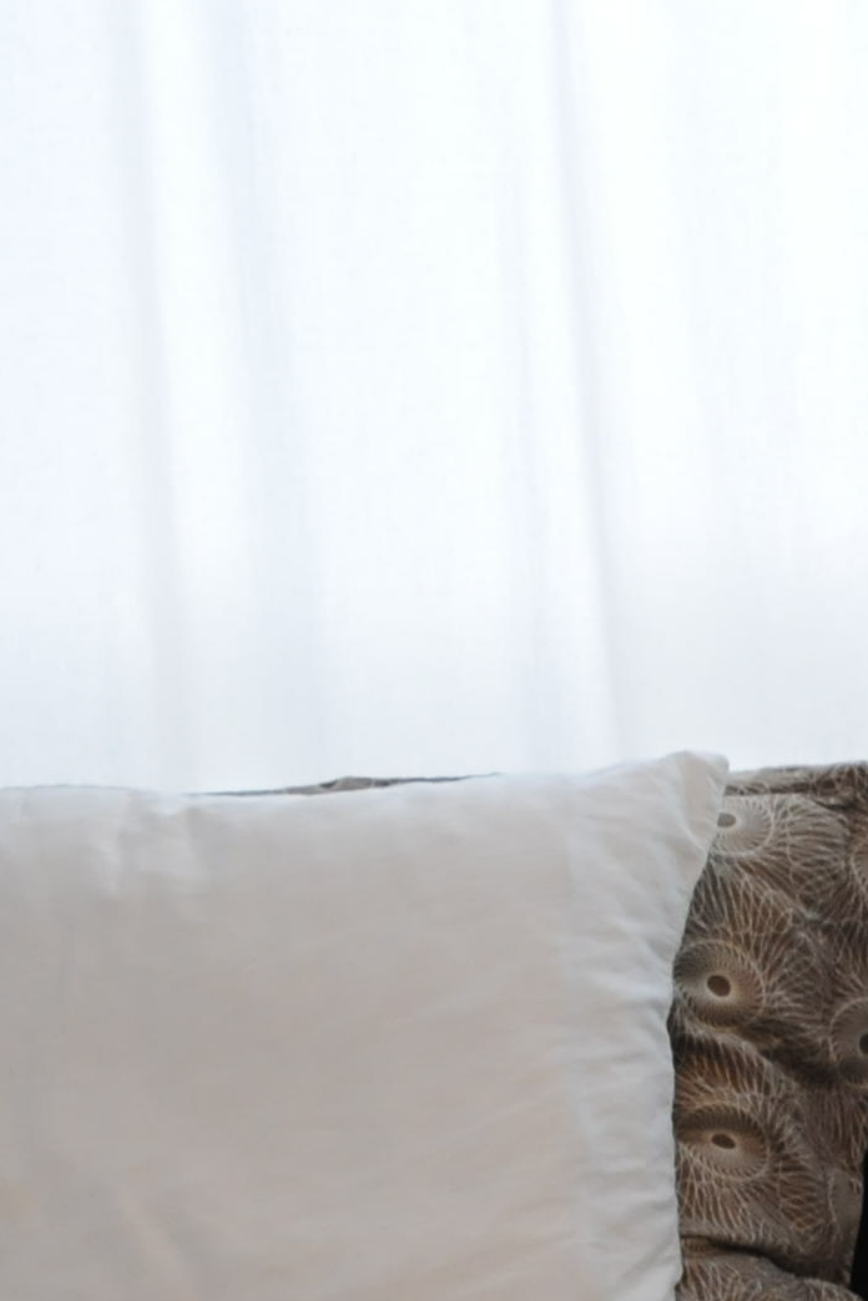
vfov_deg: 10.4
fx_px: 7124
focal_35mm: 197
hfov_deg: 6.4
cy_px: 1244
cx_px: 2552
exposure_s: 1/30
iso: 800
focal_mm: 32
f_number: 4
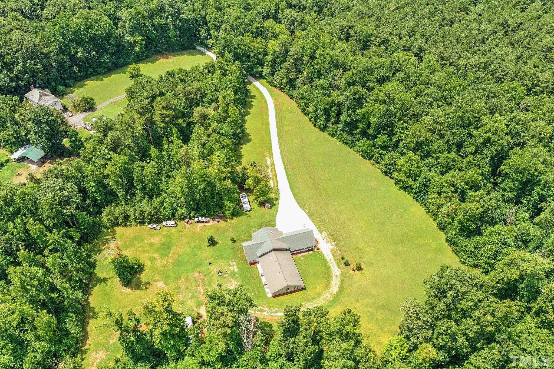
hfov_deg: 65.5
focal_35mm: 28
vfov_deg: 46.4
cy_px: 184
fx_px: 431
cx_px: 277
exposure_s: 1/200
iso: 100
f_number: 5
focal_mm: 10.26
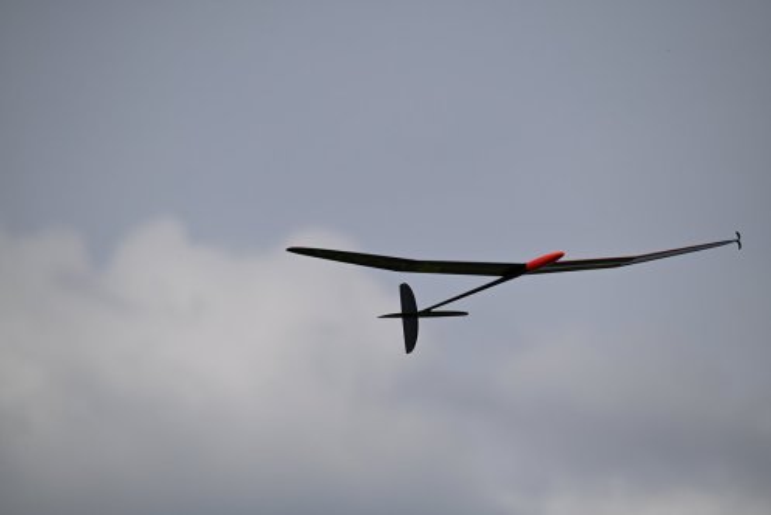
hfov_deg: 5.2
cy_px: 258
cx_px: 386
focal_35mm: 400
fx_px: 8571
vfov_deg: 3.4
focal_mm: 400
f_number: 8
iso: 640
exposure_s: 1/4000
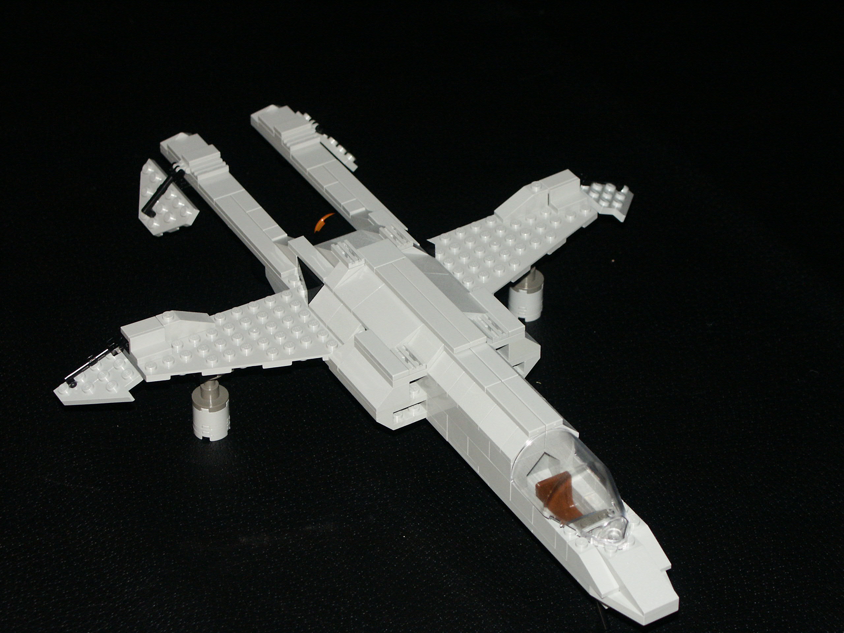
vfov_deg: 14.9
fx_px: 2414
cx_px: 422
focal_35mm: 99
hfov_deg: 19.8
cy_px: 316
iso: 200
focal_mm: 24.56
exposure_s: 1/90
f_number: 3.5
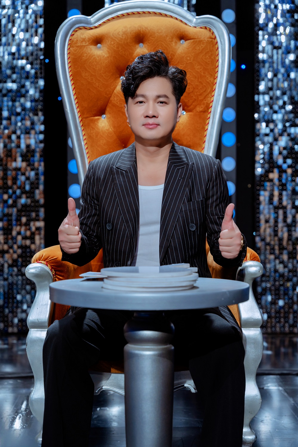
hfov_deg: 23.6
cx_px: 149
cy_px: 224
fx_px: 714
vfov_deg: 34.8
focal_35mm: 58
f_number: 3.2
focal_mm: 57.5
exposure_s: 1/250
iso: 1000
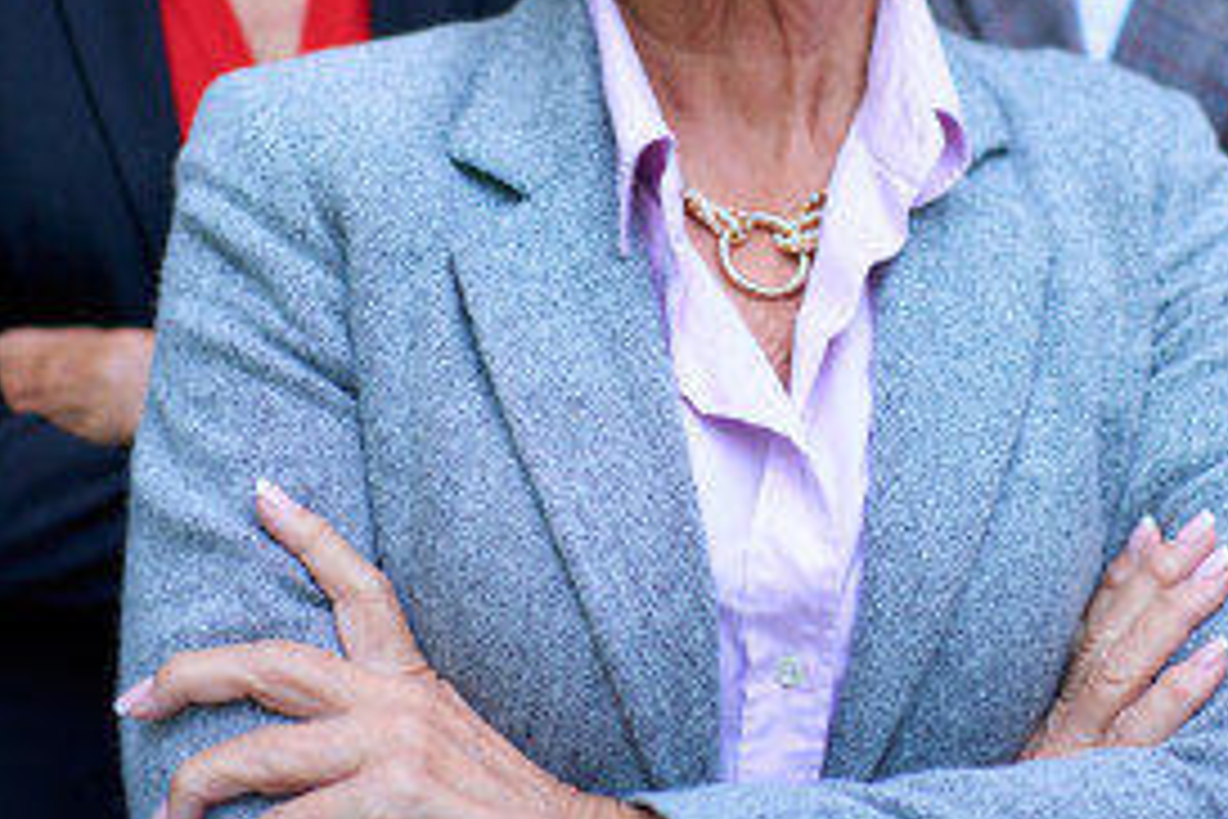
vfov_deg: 17.5
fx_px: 2626
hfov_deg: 26.3
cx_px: 733
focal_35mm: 77
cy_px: 117
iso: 250
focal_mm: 35
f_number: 1.8
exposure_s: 1/160
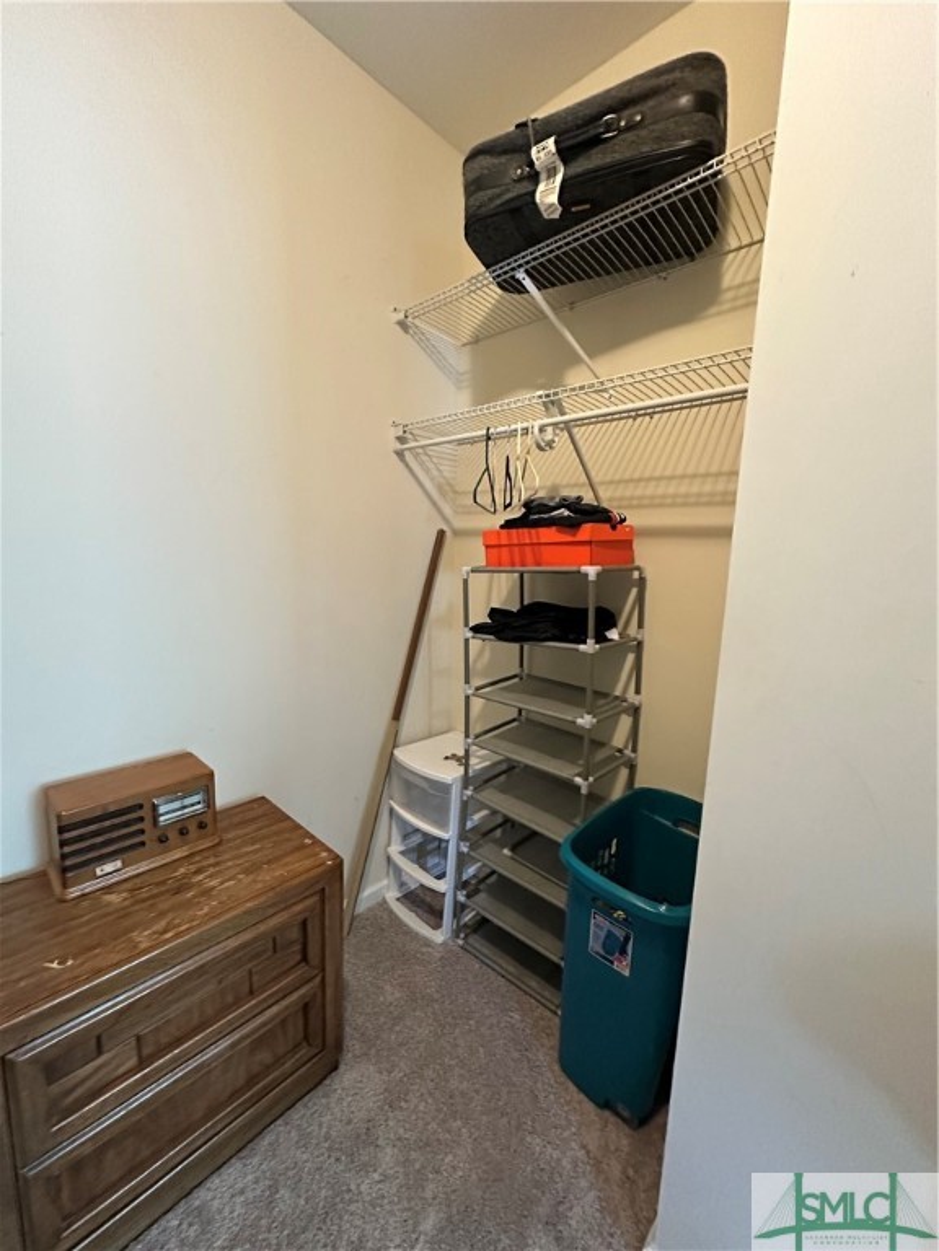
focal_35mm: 14
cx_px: 470
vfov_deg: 102.1
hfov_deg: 85.7
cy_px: 626
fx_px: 506
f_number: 2.2
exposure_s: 1/60
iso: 800
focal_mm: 2.22
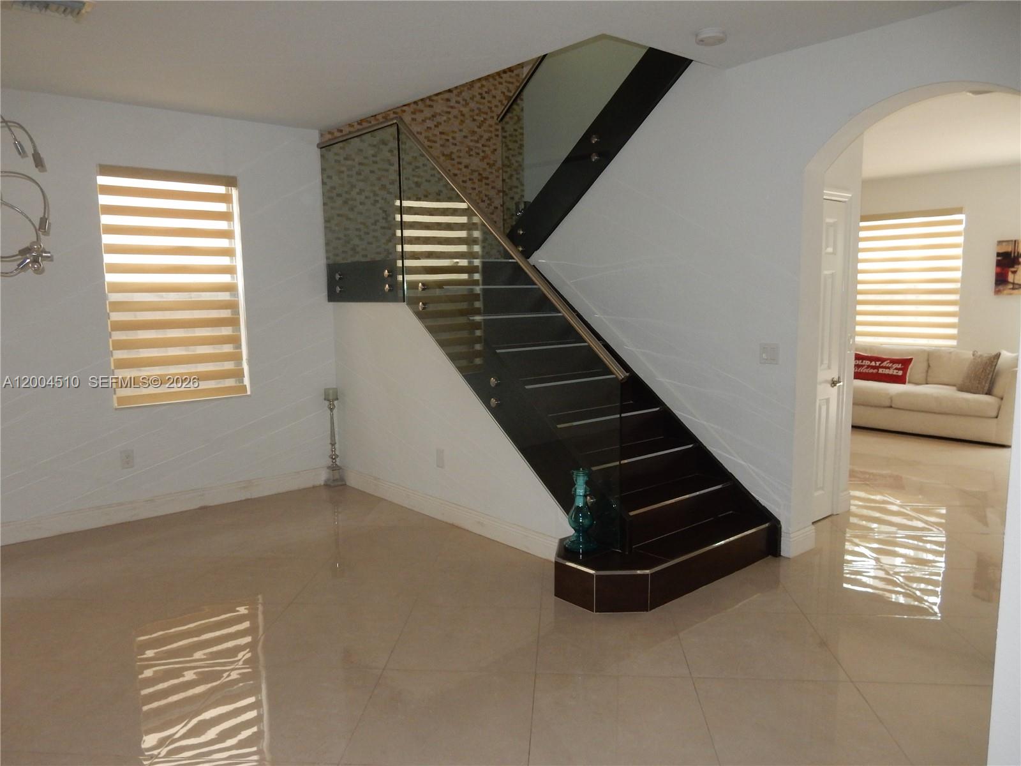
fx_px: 737
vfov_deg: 54.9
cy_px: 383
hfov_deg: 69.4
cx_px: 510
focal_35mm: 25
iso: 220
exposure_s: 1/30
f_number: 3.7
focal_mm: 4.5
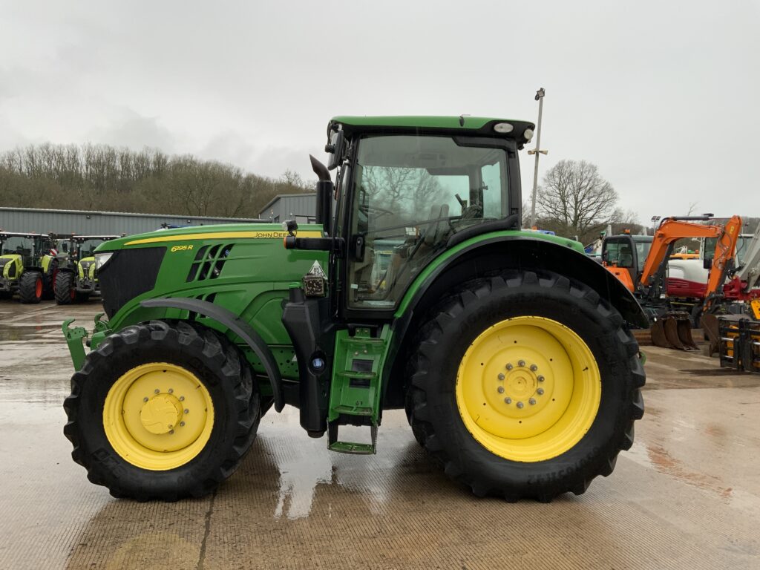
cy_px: 285
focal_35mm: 29
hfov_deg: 61.7
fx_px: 637
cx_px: 380
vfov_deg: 48.2
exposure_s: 1/122
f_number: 1.8
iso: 25
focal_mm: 3
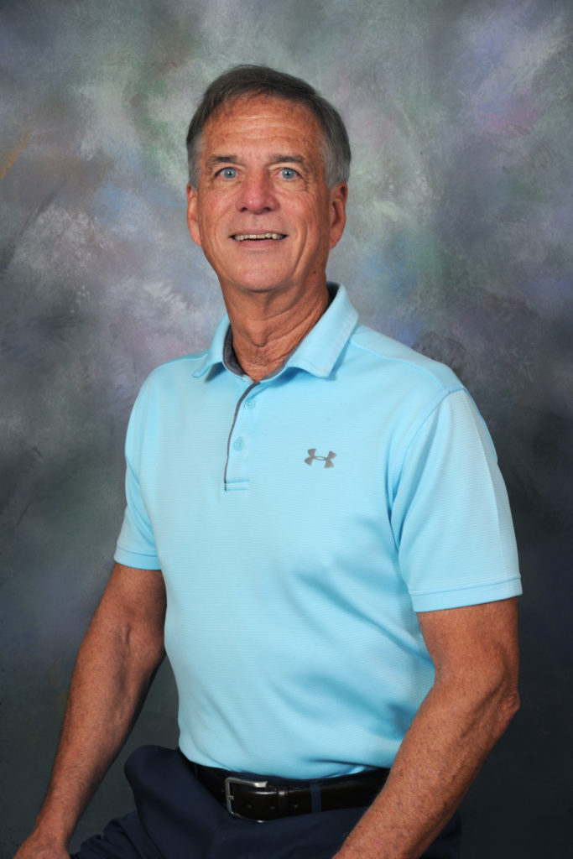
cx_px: 286
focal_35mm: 82
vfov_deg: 24.8
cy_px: 430
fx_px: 1957
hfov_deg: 16.7
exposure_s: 1/100
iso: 400
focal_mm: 82
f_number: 18
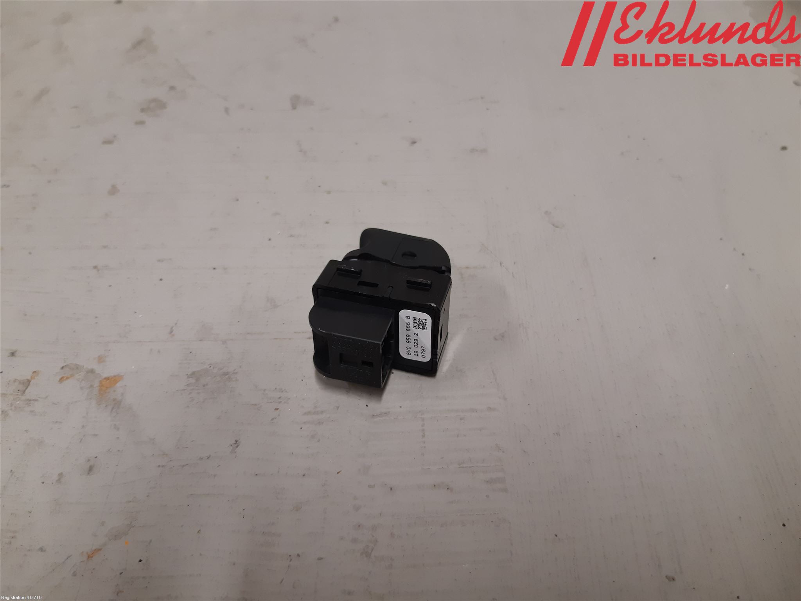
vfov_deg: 53.1
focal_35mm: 26
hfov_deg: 67.3
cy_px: 300
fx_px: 602
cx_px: 400
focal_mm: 3.93
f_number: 1.7
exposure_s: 1/50
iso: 125
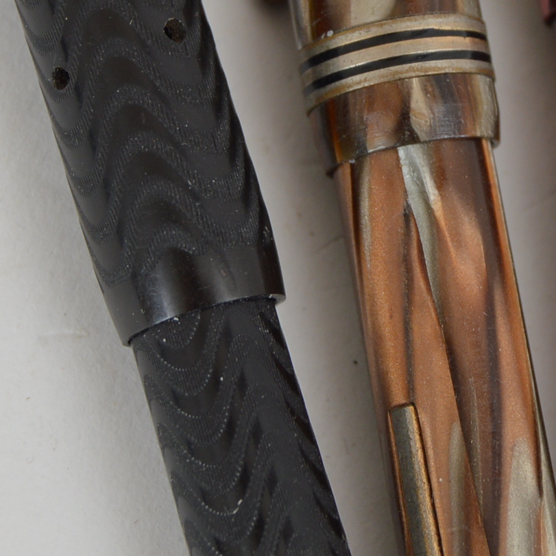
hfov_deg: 9.2
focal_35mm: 189
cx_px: 392
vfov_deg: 9.2
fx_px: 3435
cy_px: 136
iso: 200
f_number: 5
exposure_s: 1/125
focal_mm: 40
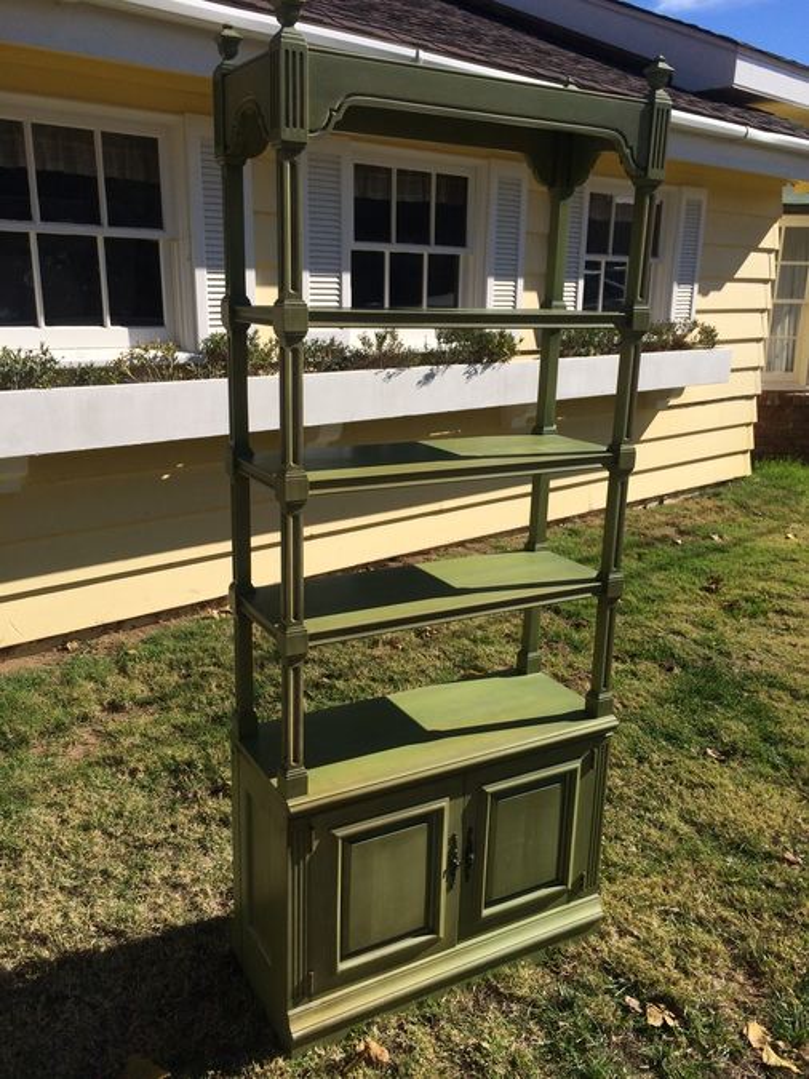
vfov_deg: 60.0
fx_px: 935
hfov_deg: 46.8
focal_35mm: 30
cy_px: 540
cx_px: 404
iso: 40
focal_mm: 4.12
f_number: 2.2
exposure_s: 1/2564
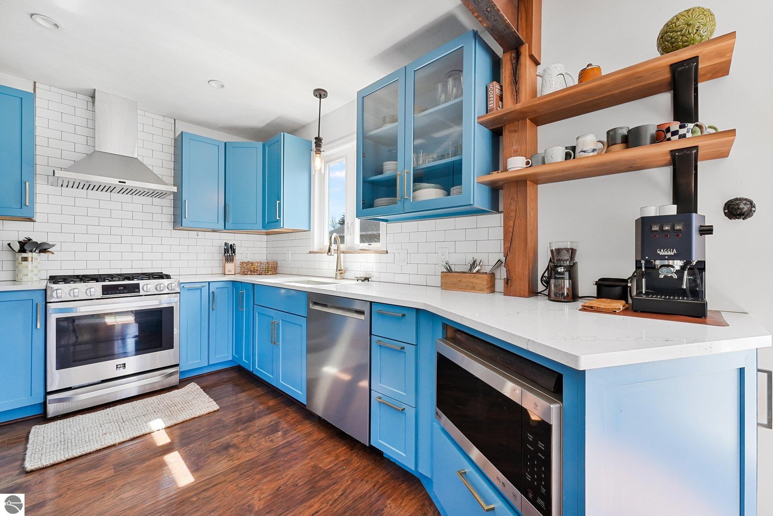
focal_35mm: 14
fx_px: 301
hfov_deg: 104.2
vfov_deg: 81.3
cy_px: 258
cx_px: 386
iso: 2000
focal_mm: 14
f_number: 10
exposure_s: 1/50
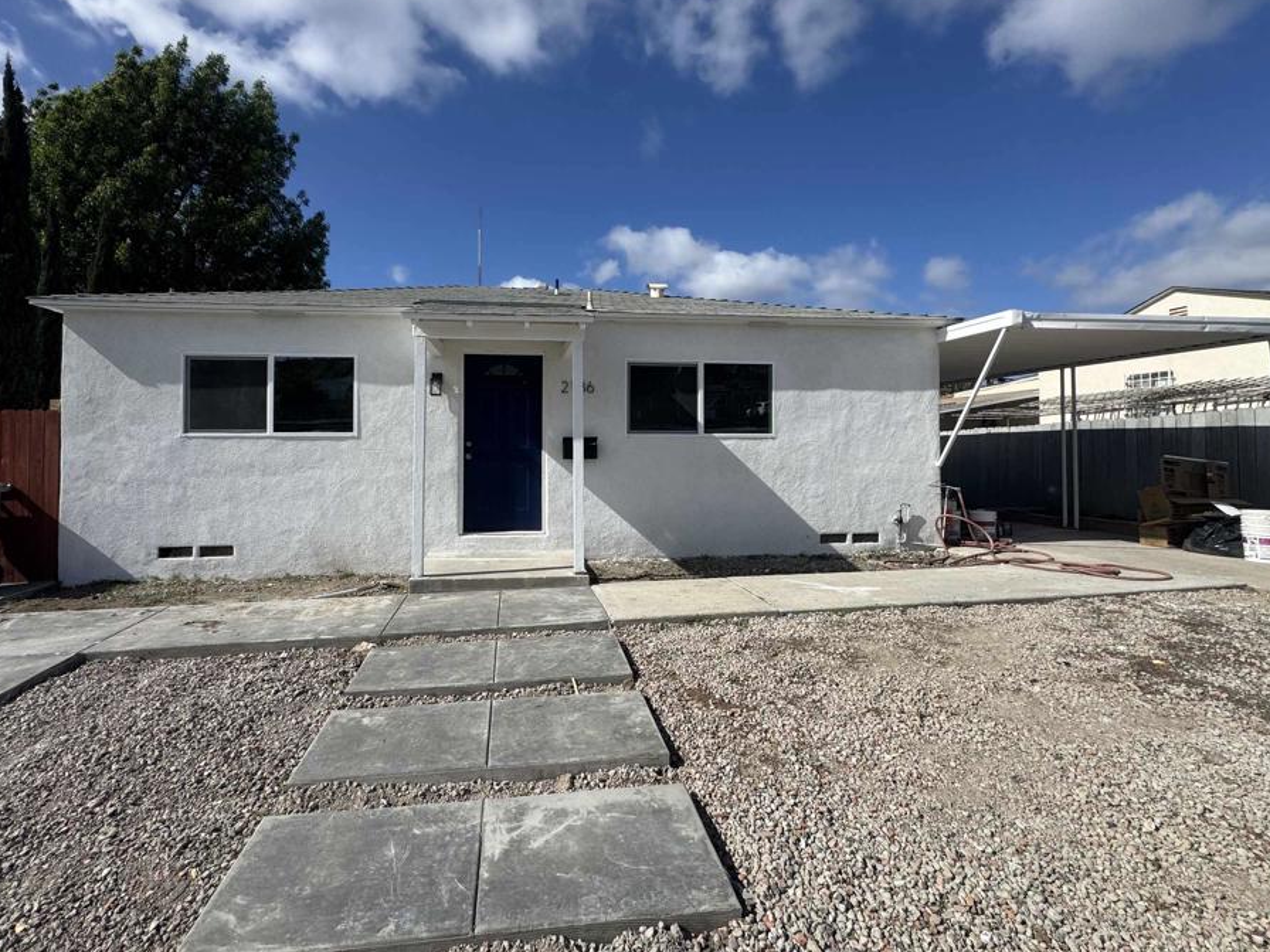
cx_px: 580
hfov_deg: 94.3
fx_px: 587
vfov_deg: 77.9
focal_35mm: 16
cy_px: 434
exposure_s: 1/3390
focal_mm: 2.22
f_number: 2.2
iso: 50
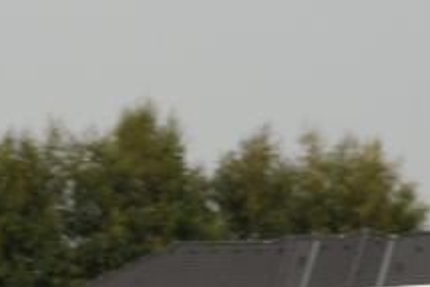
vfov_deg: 1.6
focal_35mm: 841
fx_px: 10052
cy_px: 371
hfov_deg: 2.4
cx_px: -34
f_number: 13
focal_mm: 200
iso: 640
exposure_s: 1/400
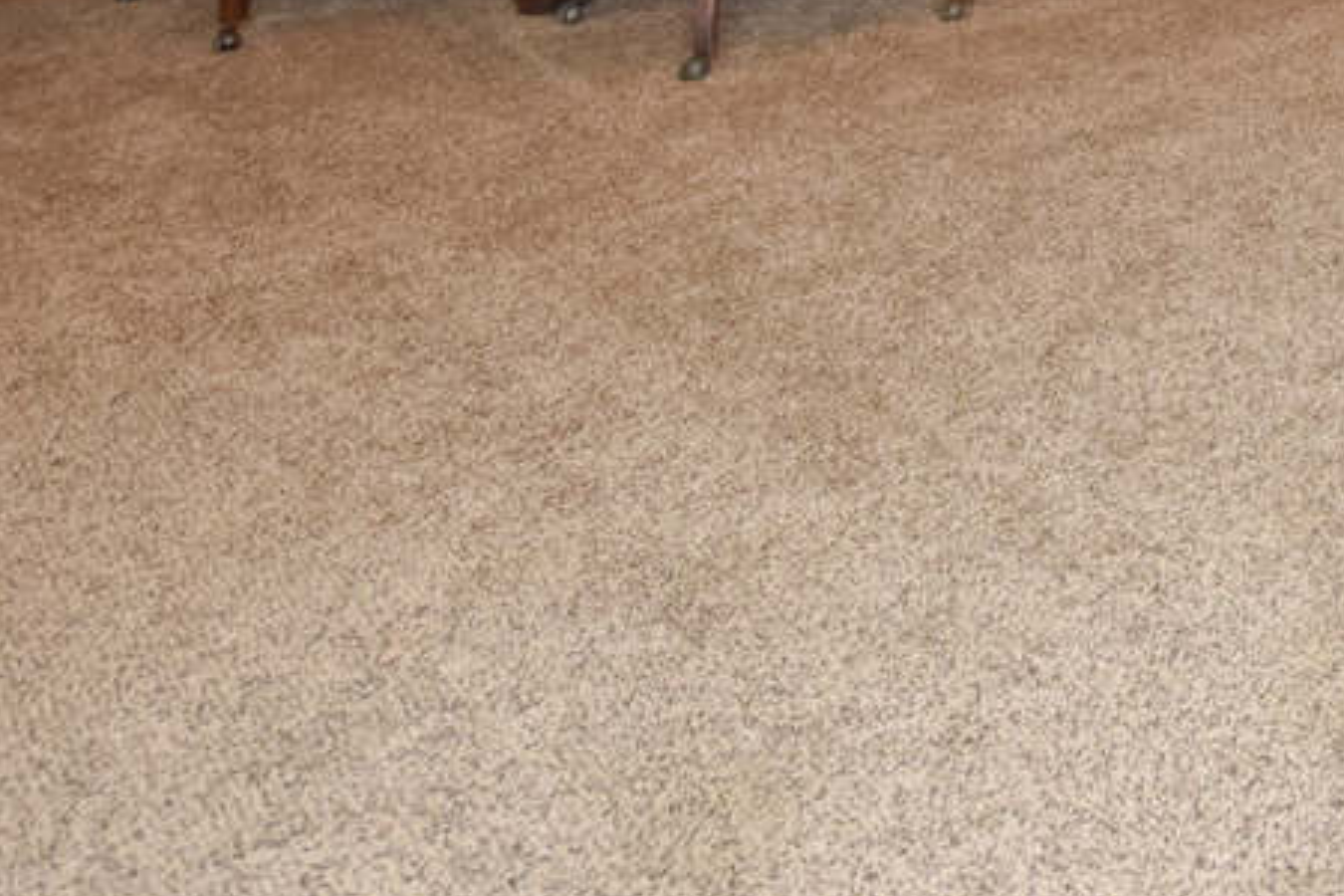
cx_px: 1601
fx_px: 2016
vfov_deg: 20.7
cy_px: -505
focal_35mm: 54
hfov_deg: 31.2
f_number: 4
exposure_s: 1/60
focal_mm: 10
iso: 1000
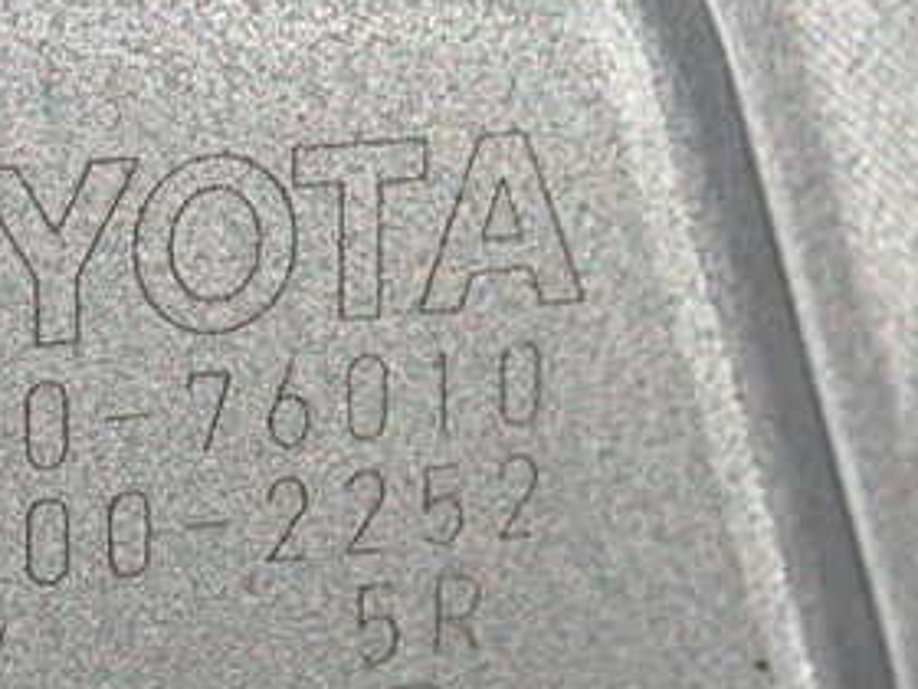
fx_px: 4827
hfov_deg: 10.8
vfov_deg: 8.1
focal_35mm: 182
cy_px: 623
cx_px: -26
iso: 250
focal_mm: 15.41
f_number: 4.5
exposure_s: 1/320
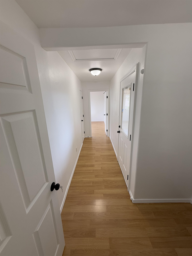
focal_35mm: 14
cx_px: 96
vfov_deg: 102.1
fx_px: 104
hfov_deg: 85.7
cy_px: 128
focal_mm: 2.22
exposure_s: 1/120
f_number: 2.2
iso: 80
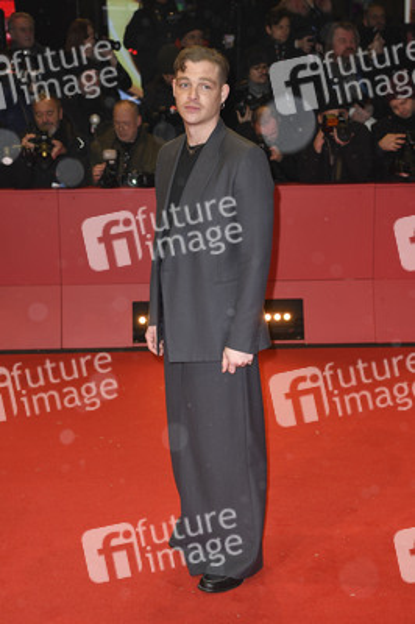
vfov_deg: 36.3
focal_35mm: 55
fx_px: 953
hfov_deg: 24.6
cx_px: 208
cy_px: 312
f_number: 4.5
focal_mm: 55
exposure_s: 1/640
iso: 800
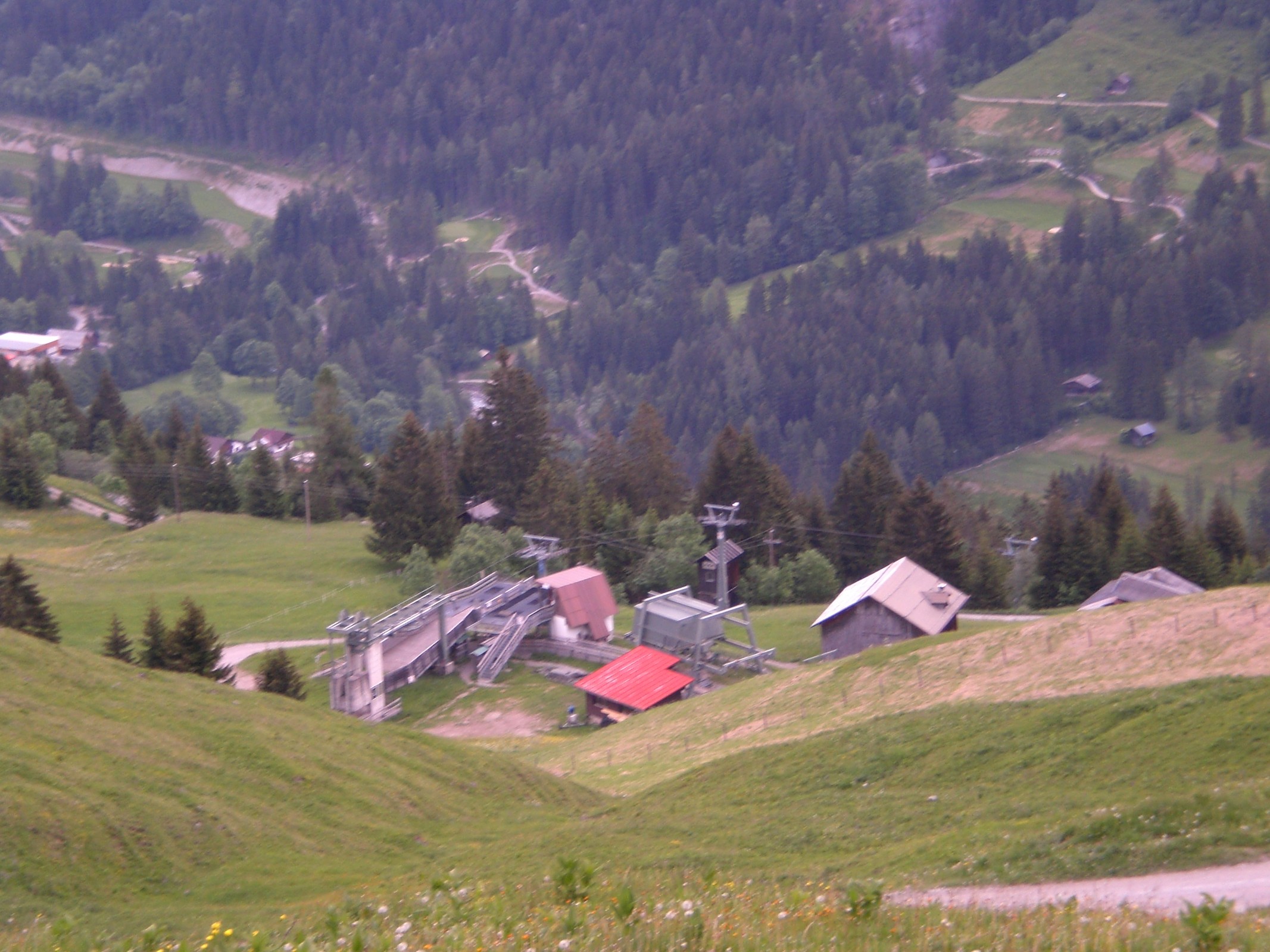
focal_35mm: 114
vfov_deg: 13.0
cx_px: 635
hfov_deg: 17.3
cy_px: 476
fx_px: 4183
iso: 100
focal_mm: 18.9
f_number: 5.9
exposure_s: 1/125
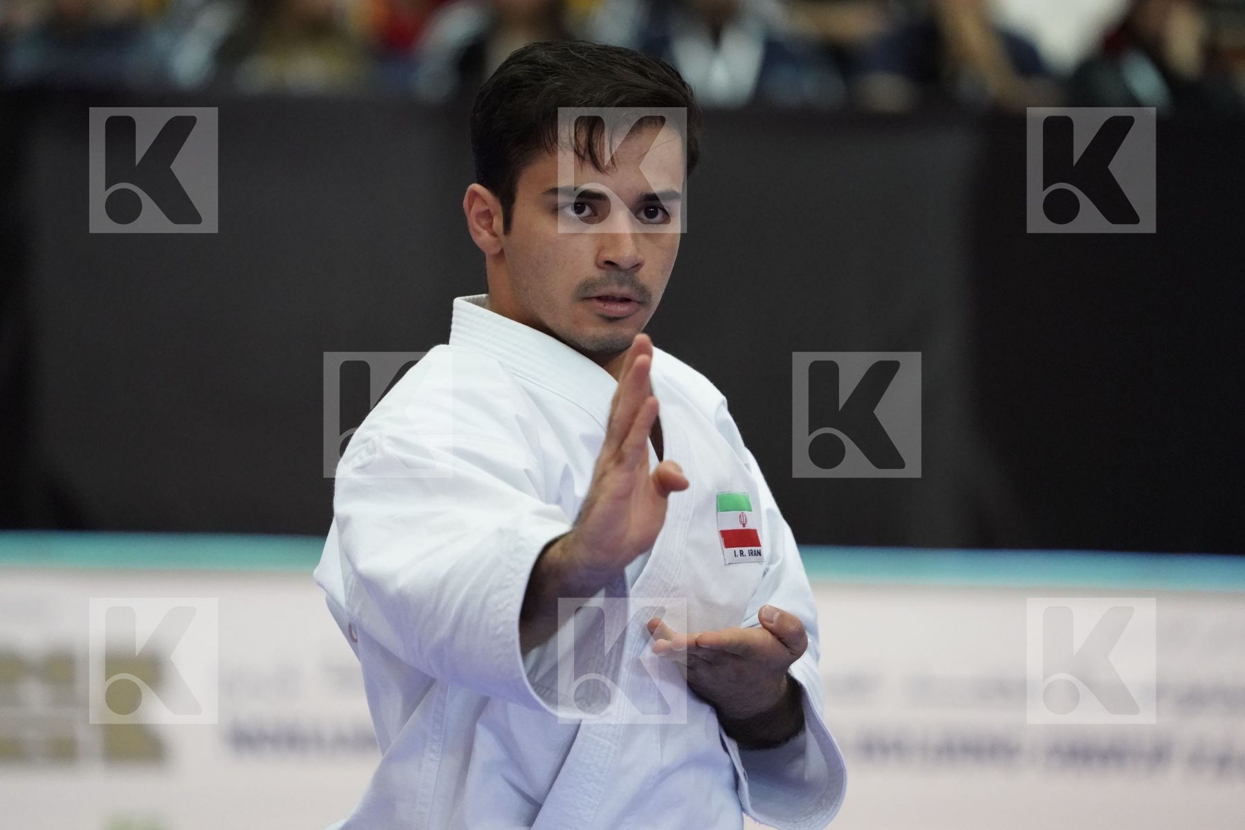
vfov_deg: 4.4
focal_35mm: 315
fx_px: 10893
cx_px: 622
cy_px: 415
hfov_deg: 6.5
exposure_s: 1/400
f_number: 5.6
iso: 8000
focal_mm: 315
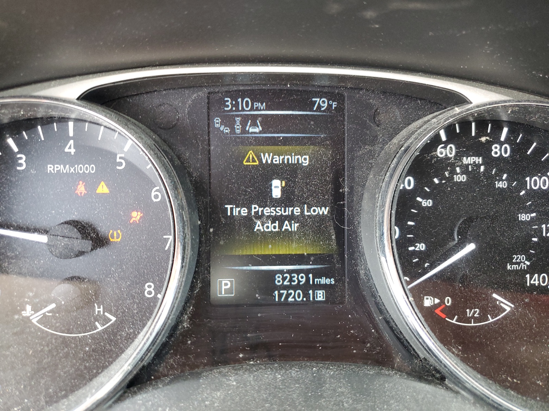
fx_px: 412
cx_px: 274
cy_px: 206
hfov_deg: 67.3
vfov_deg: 53.1
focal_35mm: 26
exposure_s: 1/60.2
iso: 156
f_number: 1.5
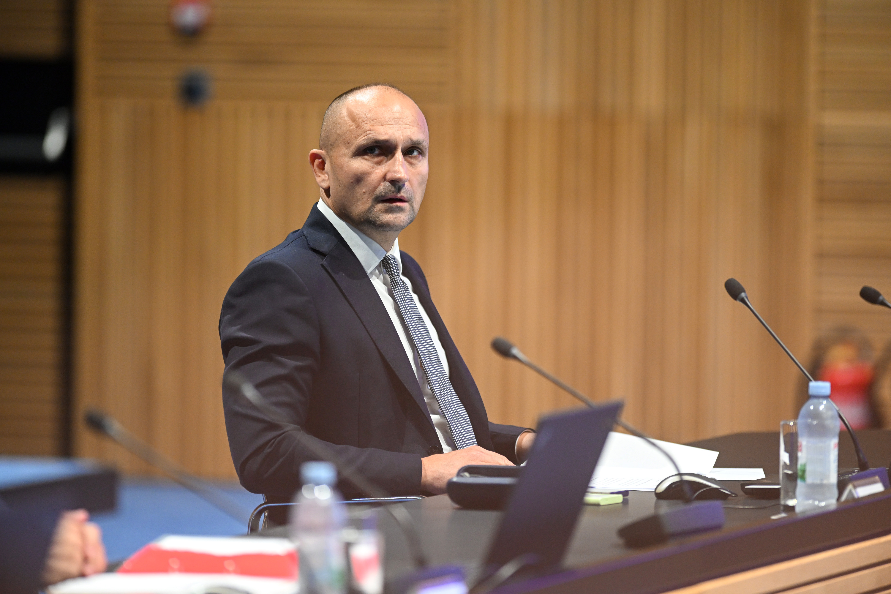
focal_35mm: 300
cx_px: 446
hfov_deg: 6.9
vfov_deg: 4.6
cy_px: 297
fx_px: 7424
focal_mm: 300
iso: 2000
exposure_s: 1/200
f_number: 2.8
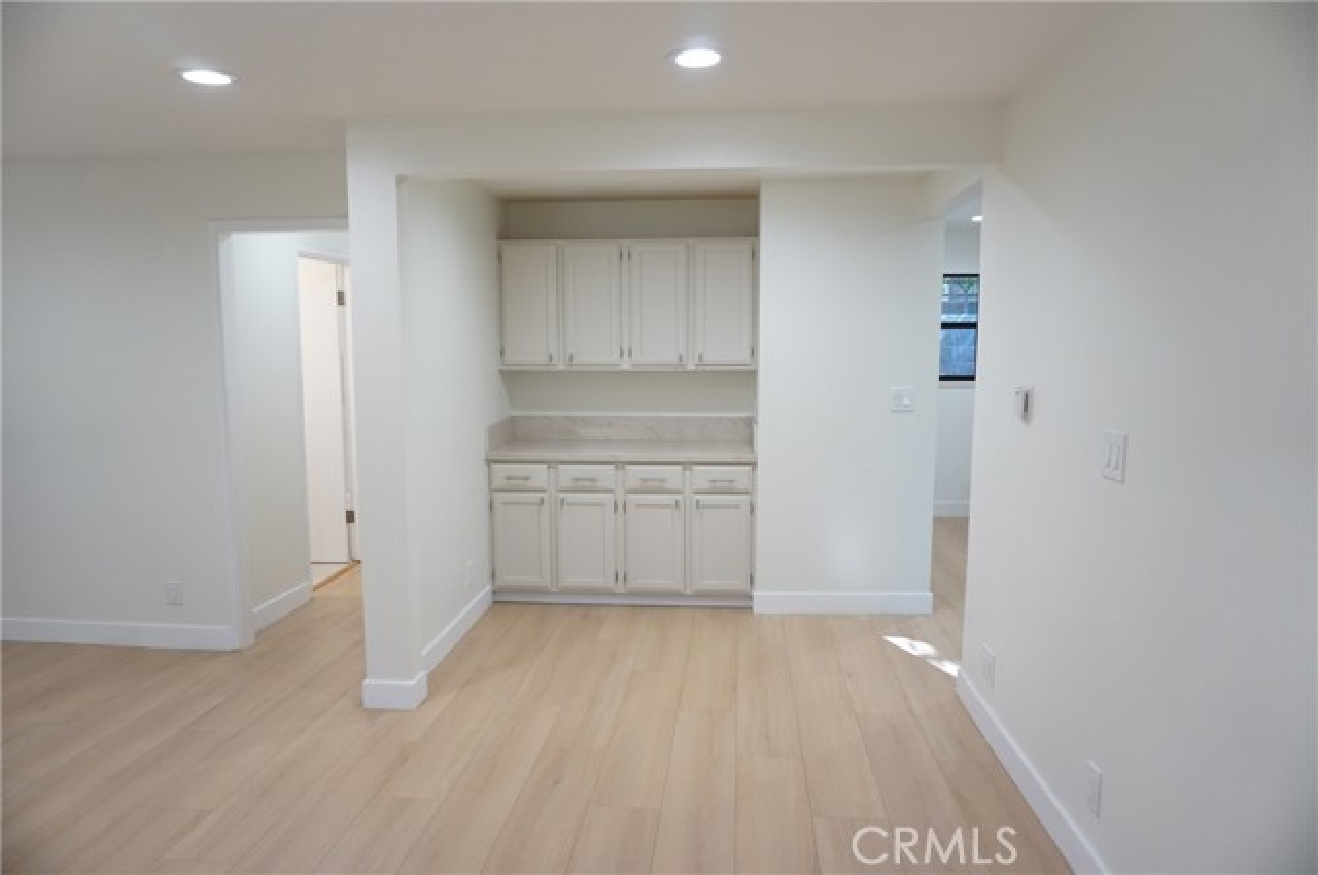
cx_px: 659
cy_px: 438
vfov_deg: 53.0
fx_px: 878
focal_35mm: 24
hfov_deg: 73.8
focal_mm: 16
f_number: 3.5
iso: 320
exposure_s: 1/60
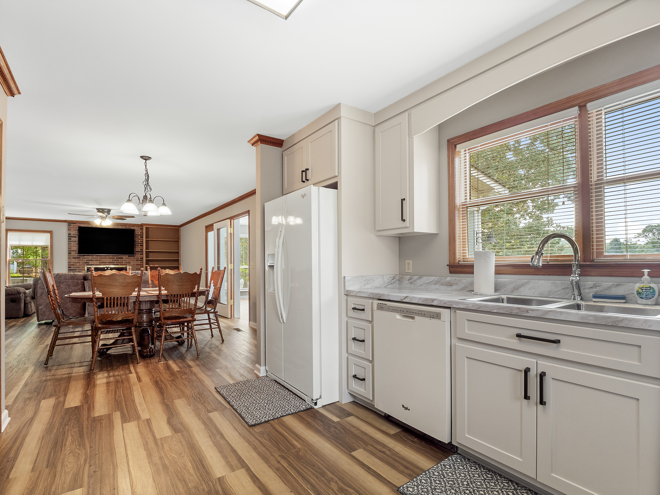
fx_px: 305
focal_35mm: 16
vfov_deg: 78.1
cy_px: 248
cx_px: 330
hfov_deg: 94.5
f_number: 5.6
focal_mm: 8
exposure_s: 1/13
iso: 400
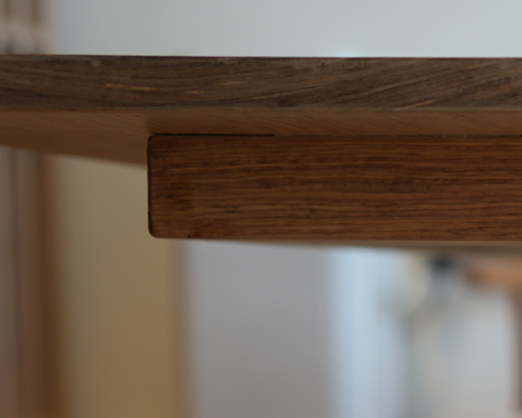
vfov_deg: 10.6
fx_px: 2209
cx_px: 872
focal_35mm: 143
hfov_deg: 12.5
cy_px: 502
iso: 100
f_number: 2.2
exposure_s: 1/60
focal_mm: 35
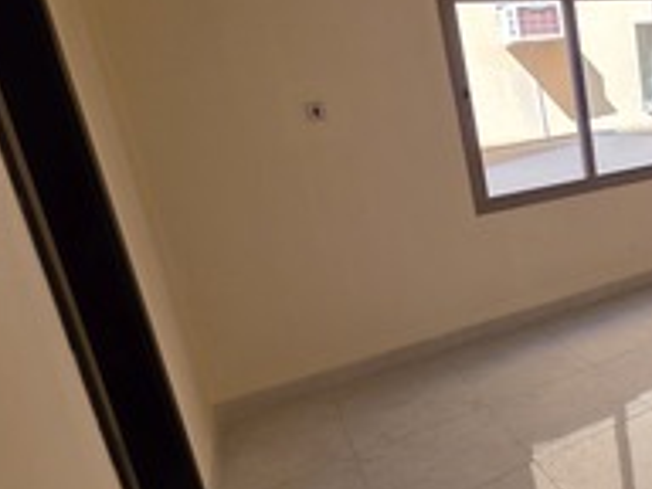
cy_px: 226
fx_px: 584
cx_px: 667
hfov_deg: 47.3
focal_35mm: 31
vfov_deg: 45.4
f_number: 1.9
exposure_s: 1/100
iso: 125
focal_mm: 2.2
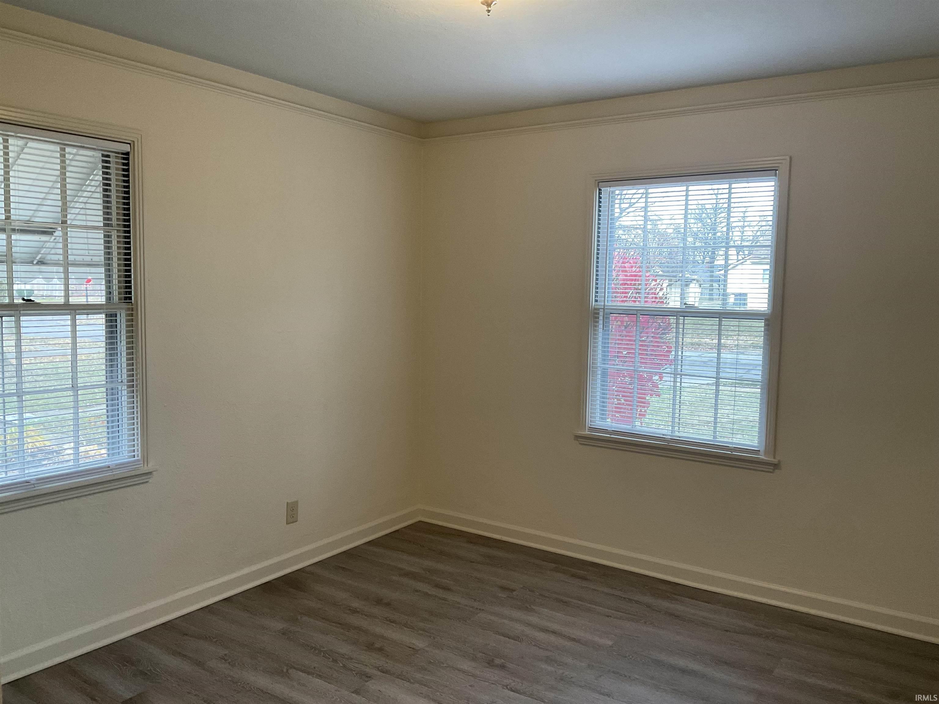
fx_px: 787
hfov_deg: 61.7
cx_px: 470
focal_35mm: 29
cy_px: 352
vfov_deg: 48.2
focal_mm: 3
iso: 80
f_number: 1.8
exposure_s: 1/60
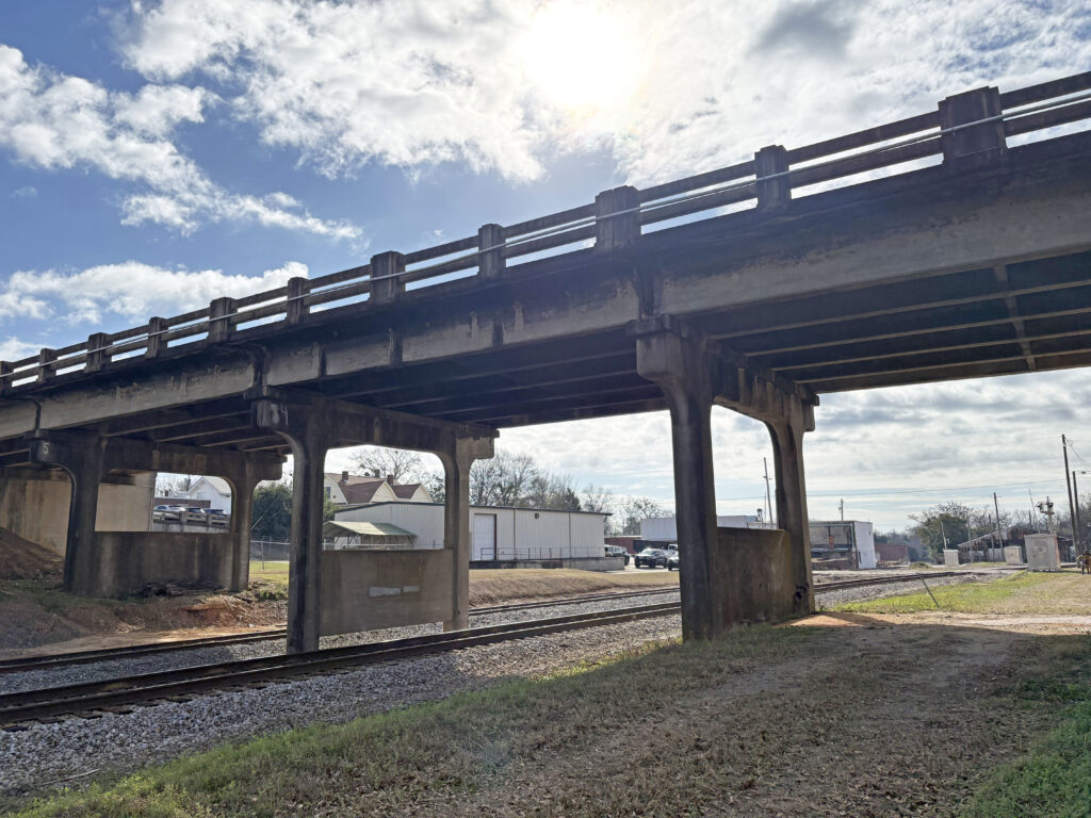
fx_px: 819
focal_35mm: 26
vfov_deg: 53.1
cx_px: 546
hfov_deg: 67.3
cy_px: 409
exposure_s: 1/8850
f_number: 1.6
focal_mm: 5.96
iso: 50
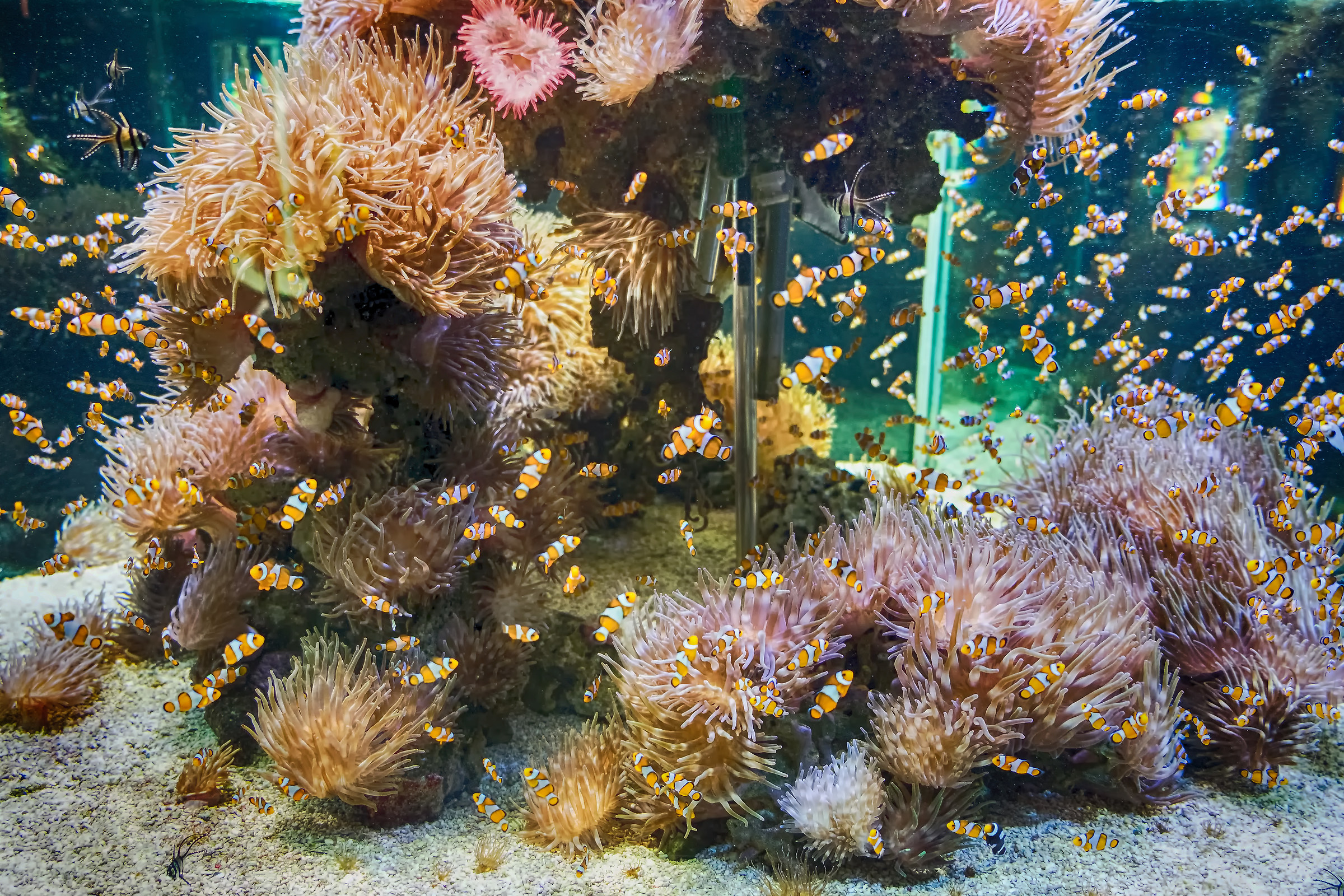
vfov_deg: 47.9
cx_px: 672
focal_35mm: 27
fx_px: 1008
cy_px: 448
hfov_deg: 67.4
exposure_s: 1/60
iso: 2000
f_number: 2.8
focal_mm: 18
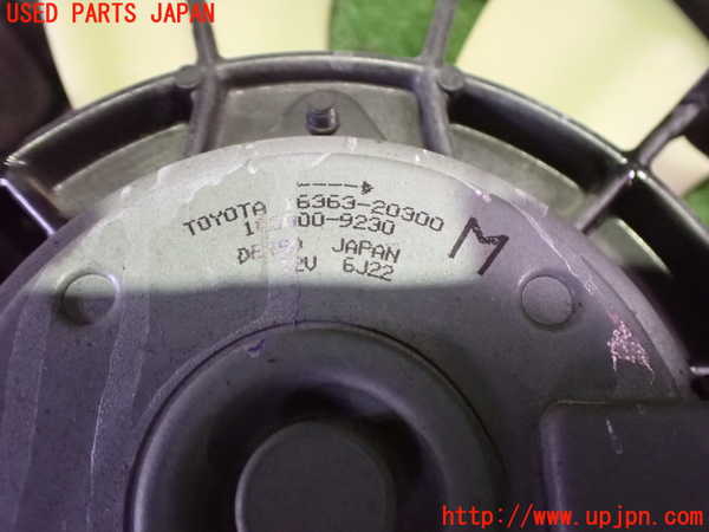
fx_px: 614
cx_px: 354
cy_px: 266
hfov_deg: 60.0
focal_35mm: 30
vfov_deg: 46.8
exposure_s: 1/30
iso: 1250
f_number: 2.3
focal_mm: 5.4
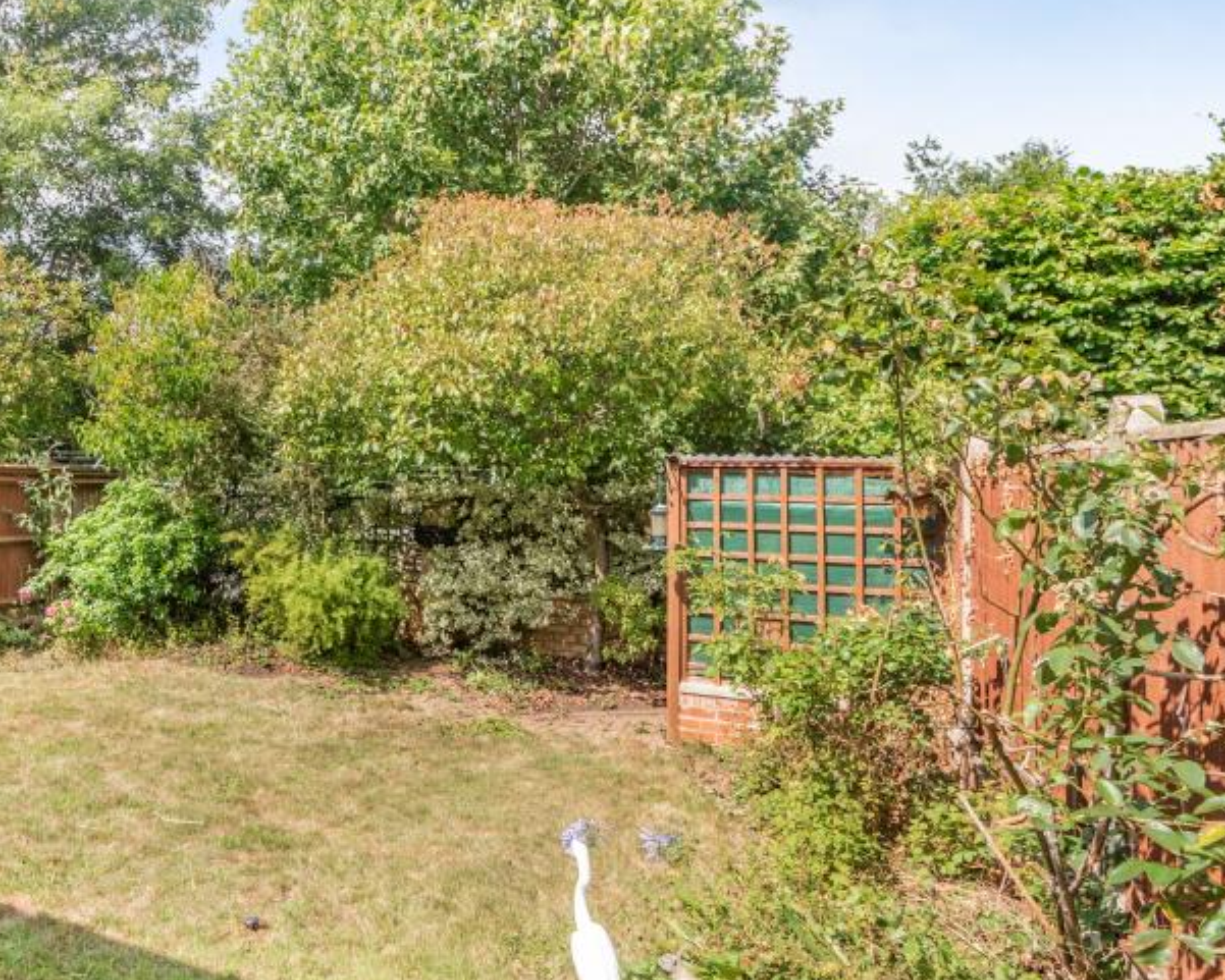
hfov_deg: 66.4
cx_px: 324
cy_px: 455
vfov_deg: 58.7
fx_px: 870
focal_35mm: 24
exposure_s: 1/200
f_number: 8
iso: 100
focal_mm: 10
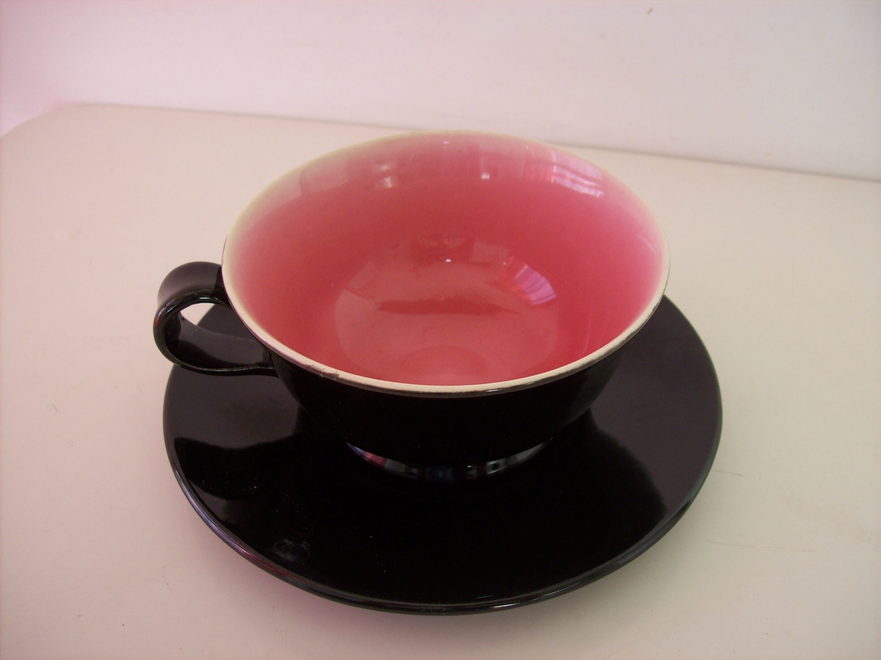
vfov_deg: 39.6
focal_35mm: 36
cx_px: 440
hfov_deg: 51.4
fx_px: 916
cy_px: 330
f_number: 2.7
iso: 80
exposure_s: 1/64
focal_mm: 6
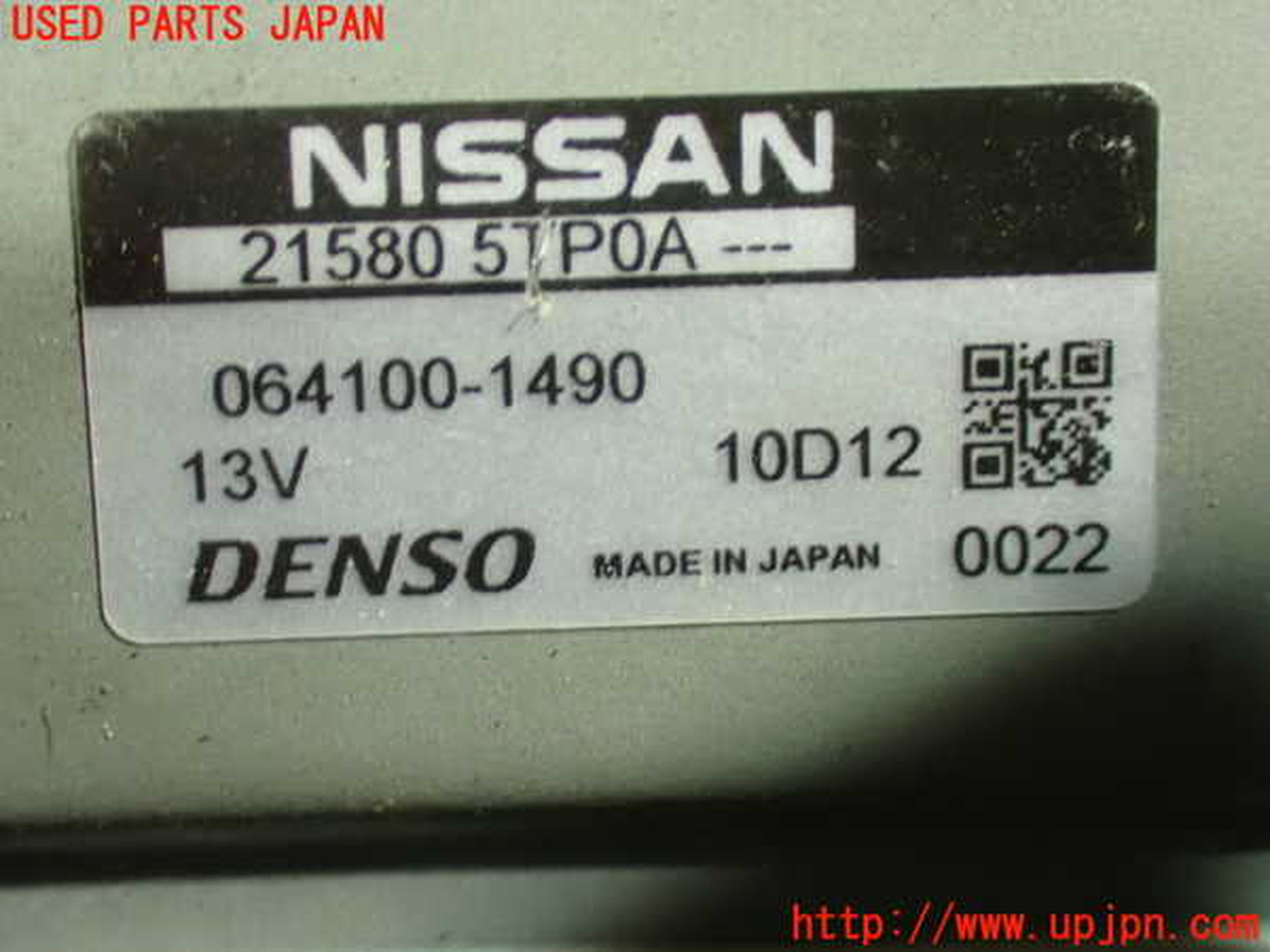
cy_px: 476
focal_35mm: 62
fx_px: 2275
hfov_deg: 31.2
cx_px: 635
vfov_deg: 23.7
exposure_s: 1/13
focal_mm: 11.09
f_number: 3.6
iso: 1600
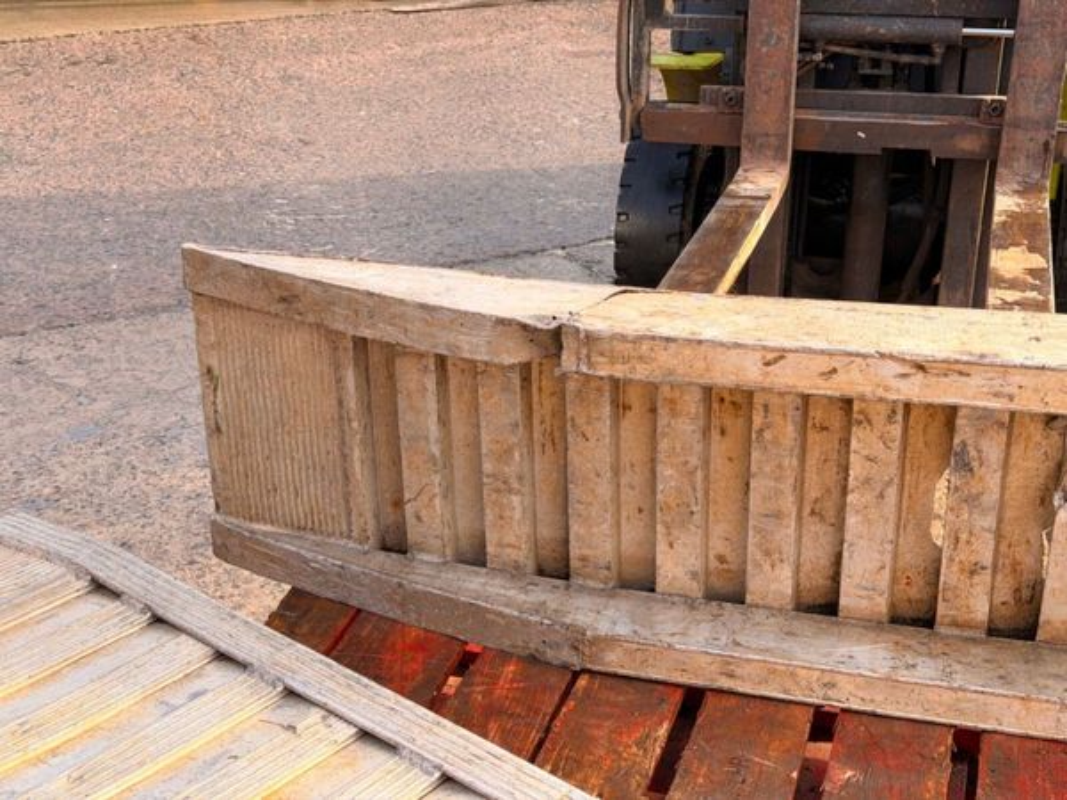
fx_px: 1480
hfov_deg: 39.7
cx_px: 534
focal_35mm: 48
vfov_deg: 30.3
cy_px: 400
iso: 64
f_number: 1.78
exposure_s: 1/545
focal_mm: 6.76
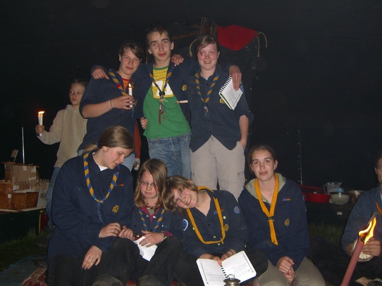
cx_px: 191
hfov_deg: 49.0
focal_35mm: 38
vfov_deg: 37.7
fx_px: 419
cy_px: 143
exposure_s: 1/60
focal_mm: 7.9
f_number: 2.8
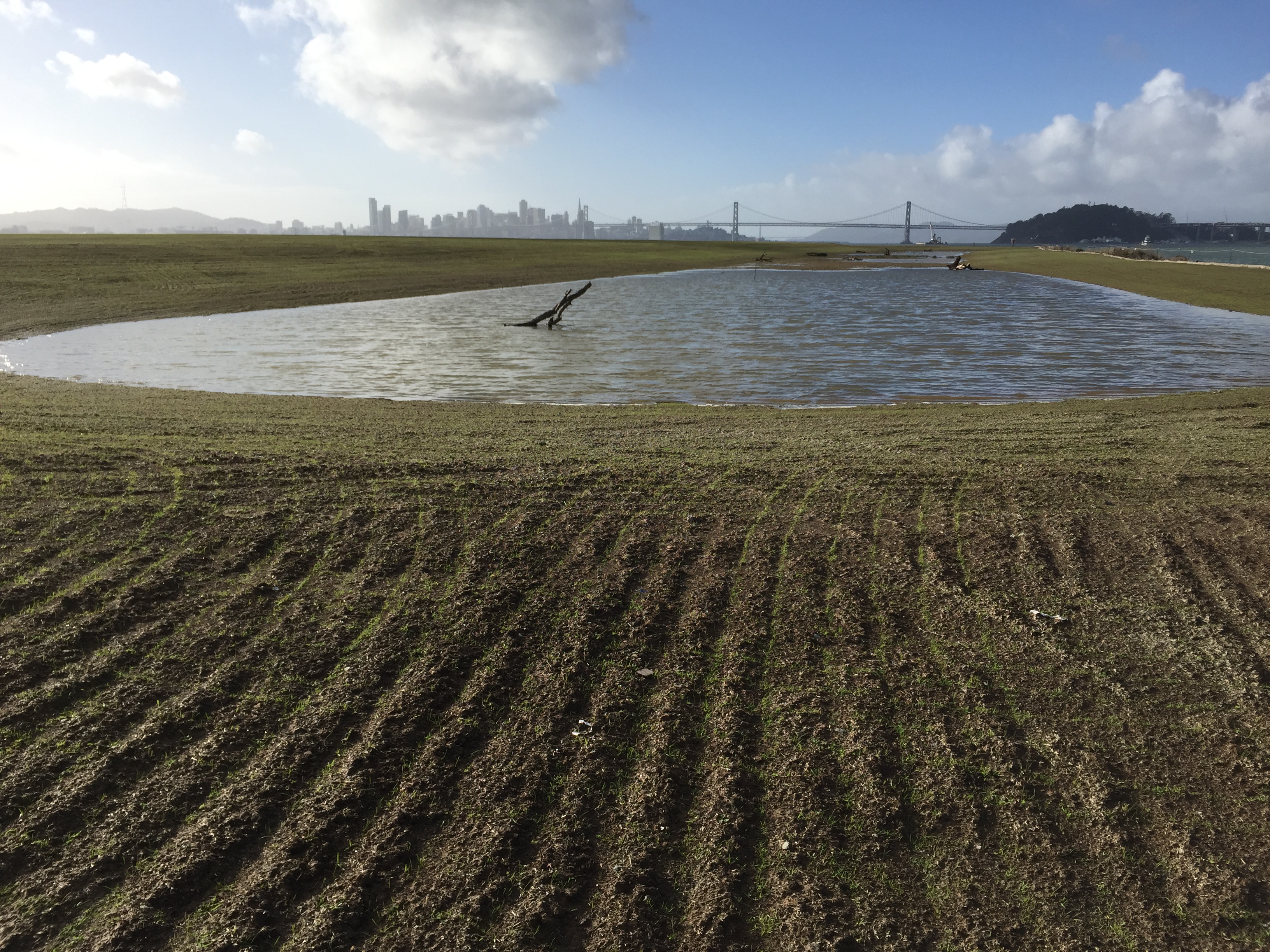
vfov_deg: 48.2
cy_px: 476
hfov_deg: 61.7
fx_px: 1064
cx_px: 635
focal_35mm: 29
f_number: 2.2
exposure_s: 1/2326
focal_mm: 4.15
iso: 32
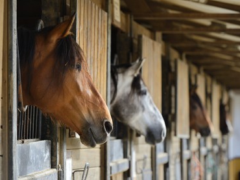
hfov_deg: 11.0
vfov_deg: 8.3
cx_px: 123
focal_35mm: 180
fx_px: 1249
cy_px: 90
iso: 400
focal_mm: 165
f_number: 5.6
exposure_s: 1/400
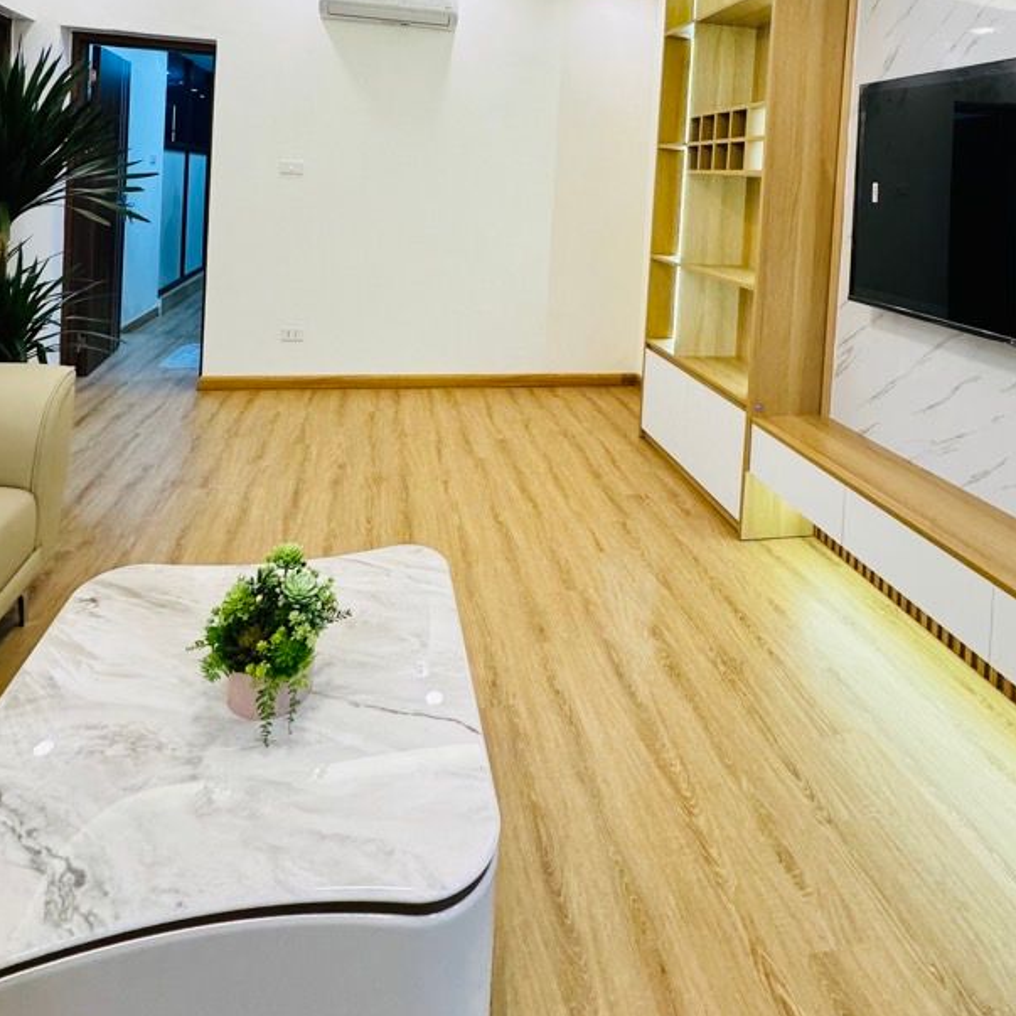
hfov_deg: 72.1
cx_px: 532
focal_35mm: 21
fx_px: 697
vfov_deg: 65.3
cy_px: 195
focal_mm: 2.22
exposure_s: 1/100
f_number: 2.2
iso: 250
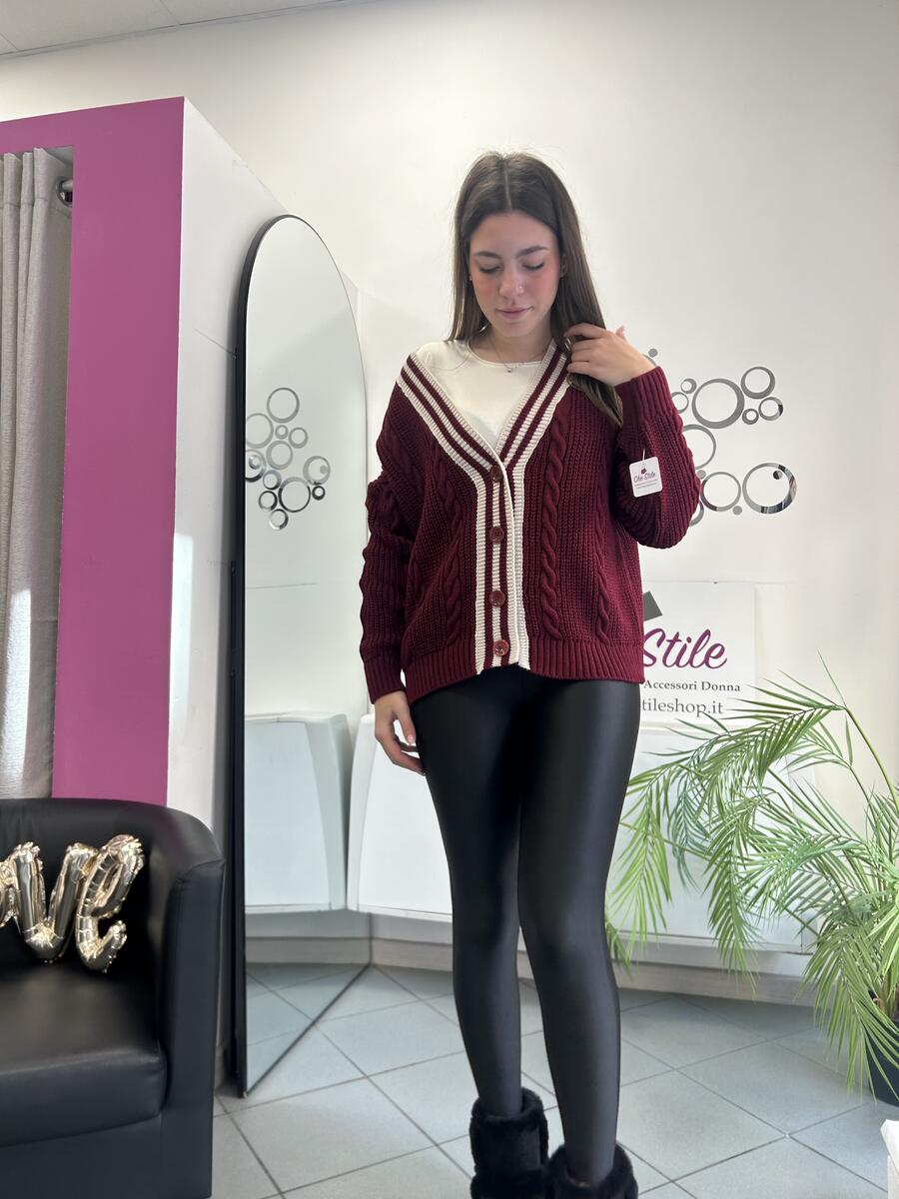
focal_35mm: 26
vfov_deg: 67.3
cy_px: 600
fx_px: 900
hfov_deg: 53.1
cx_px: 450
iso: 50
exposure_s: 1/100
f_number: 1.5
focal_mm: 5.7
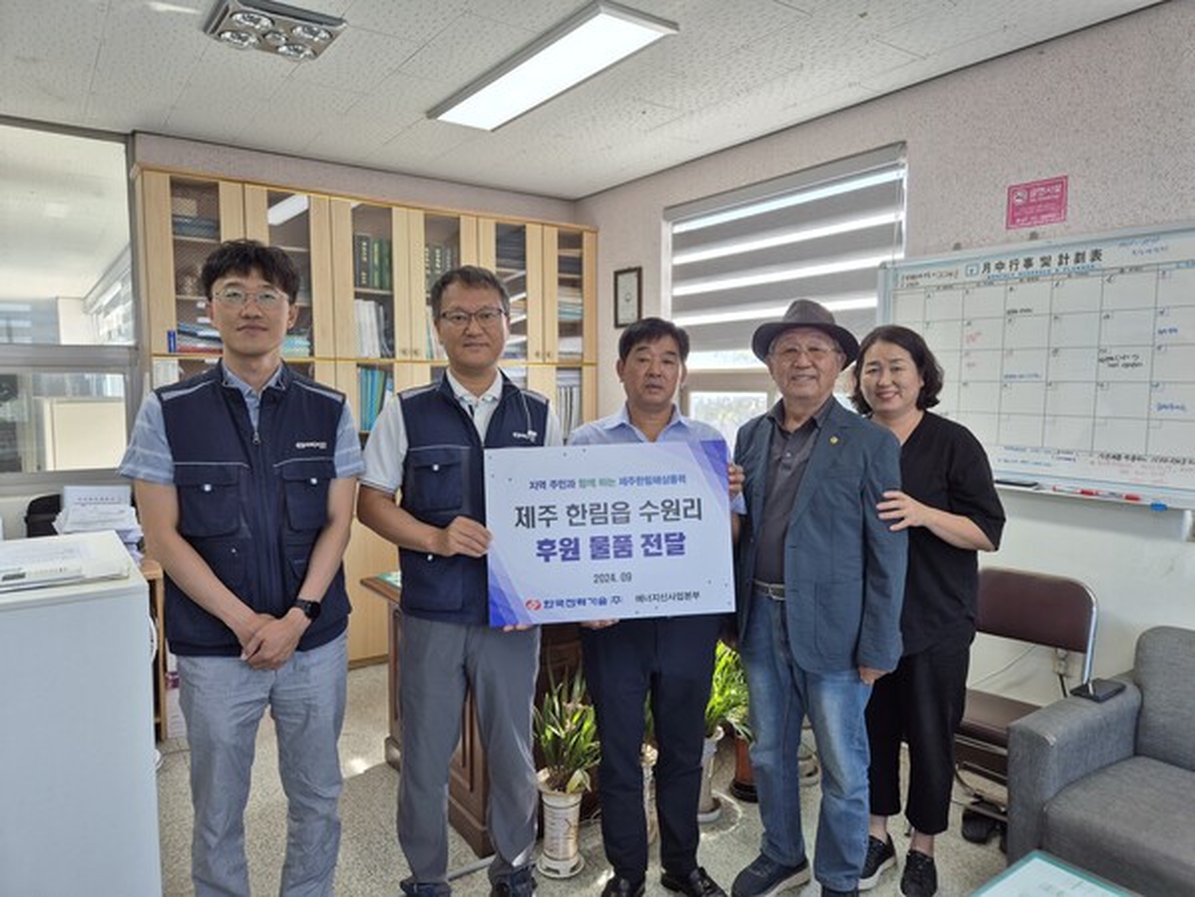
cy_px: 448
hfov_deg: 73.9
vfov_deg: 58.9
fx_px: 794
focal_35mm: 23
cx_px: 598
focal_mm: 5.4
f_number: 1.8
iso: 32
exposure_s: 1/120
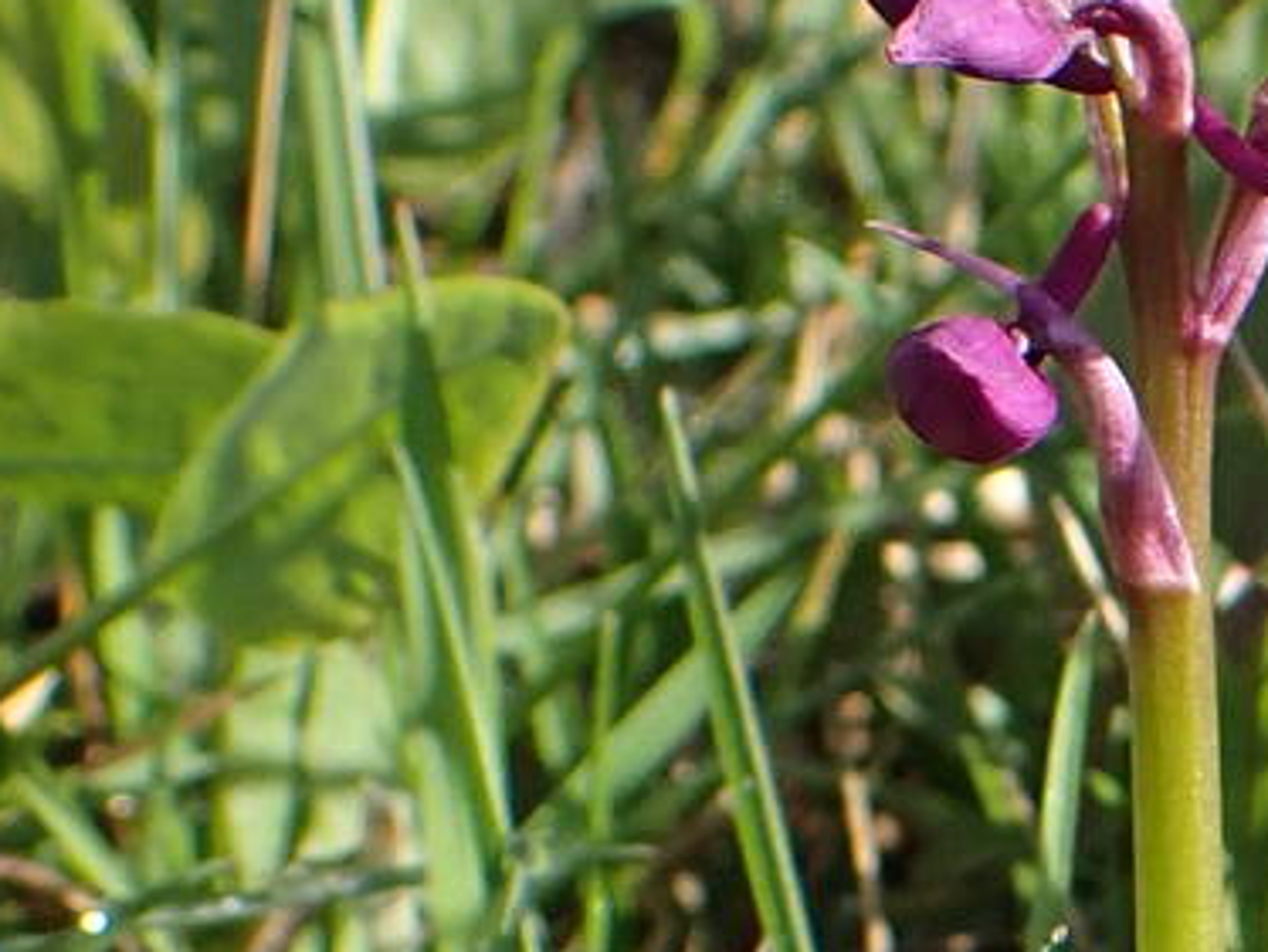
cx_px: 2078
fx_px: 5645
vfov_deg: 9.5
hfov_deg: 12.0
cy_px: 1098
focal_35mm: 154
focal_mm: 5.5
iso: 100
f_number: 3.2
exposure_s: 1/500
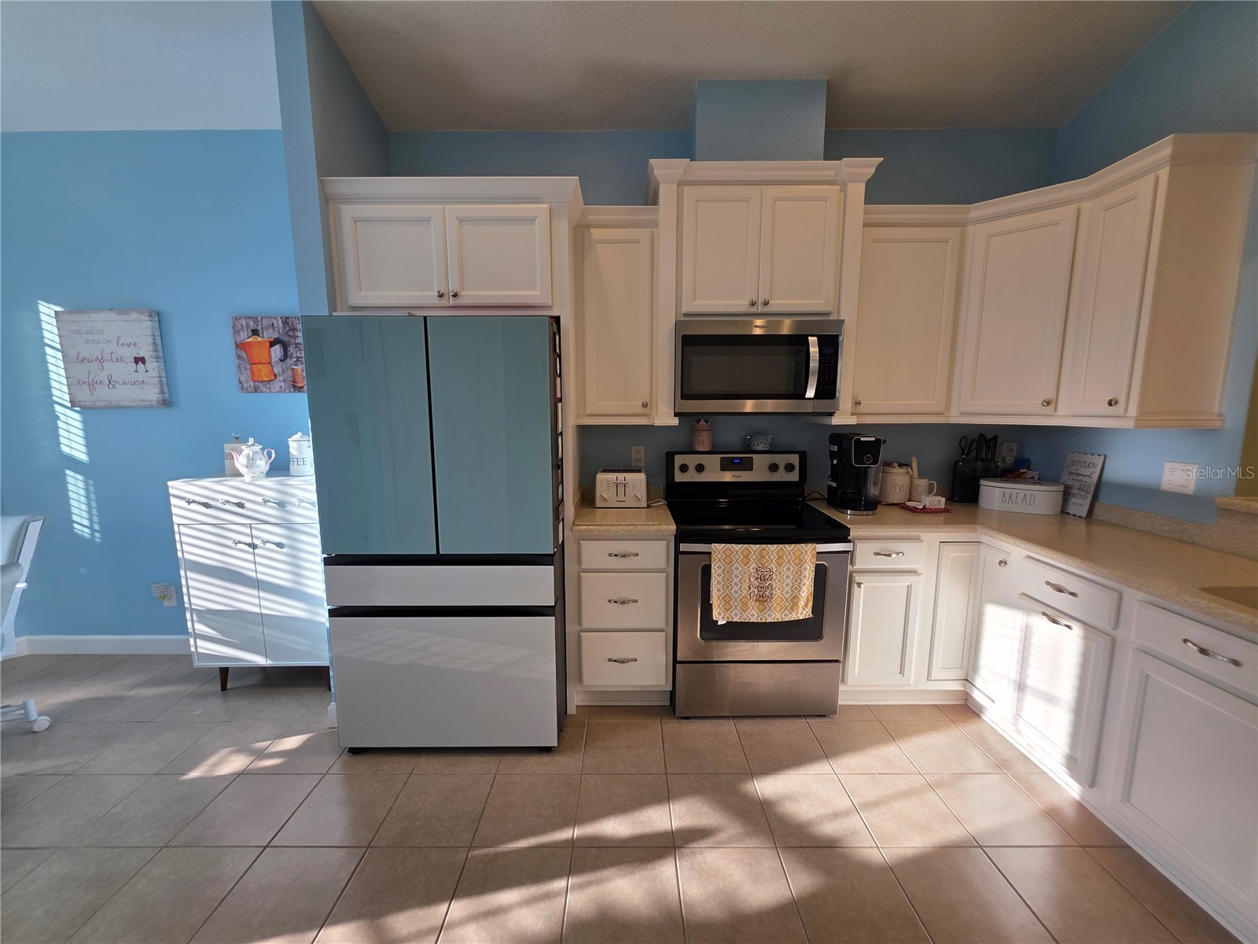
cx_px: 629
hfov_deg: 106.2
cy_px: 472
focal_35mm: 13
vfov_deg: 89.9
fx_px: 472
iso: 25
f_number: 1.9
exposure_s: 1/120
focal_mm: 2.2
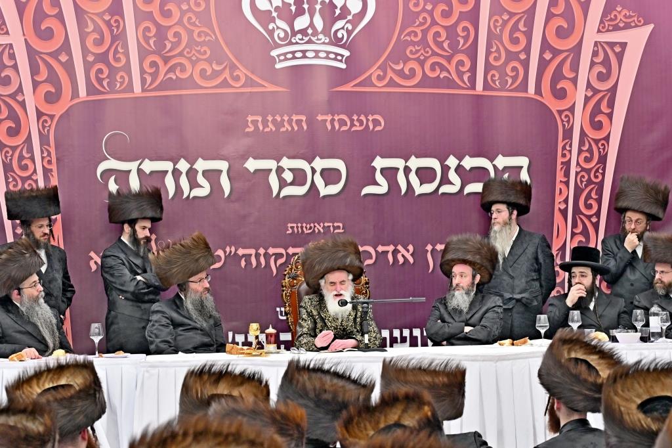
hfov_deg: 29.3
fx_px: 1288
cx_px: 336
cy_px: 224
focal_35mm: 69
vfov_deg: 19.7
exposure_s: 1/200
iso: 500
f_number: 4
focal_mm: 46
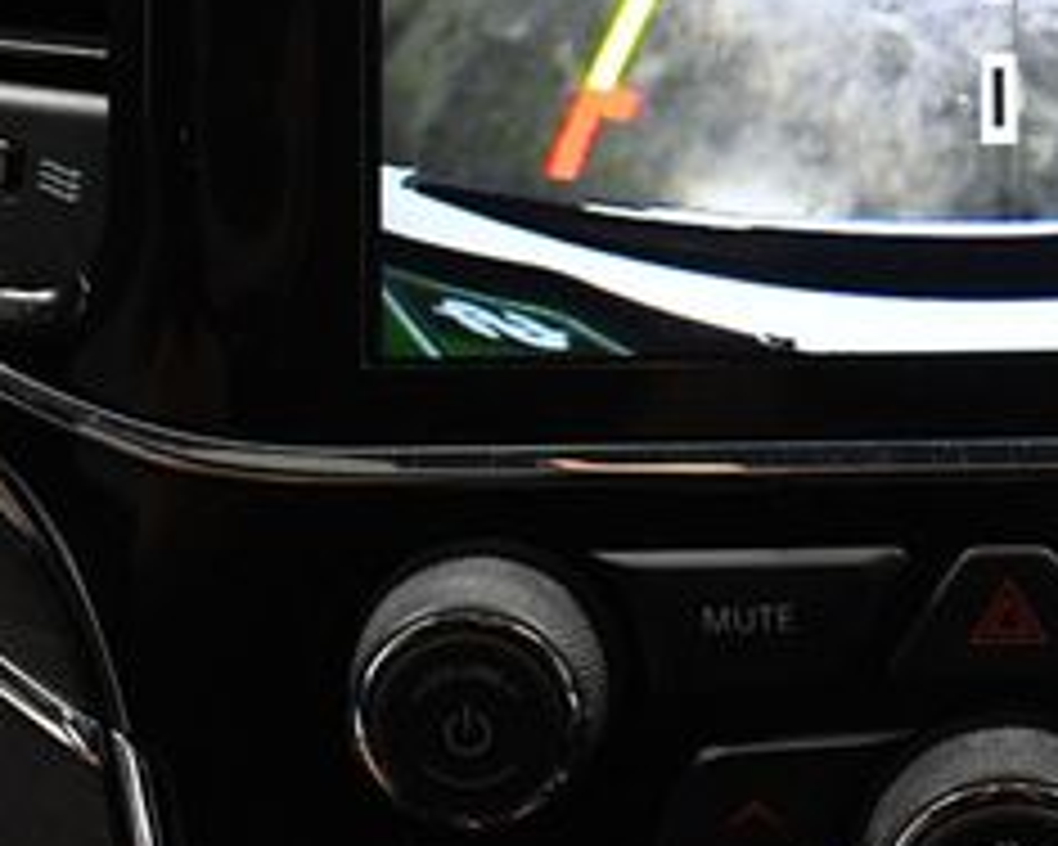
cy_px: 68
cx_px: 968
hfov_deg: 16.5
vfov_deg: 13.3
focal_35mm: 115
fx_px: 3601
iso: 2500
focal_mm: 30
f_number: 6.3
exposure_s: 1/125
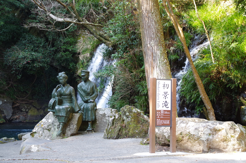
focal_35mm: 55
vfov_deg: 24.5
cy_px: 82
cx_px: 123
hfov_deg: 36.3
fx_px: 375
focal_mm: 37
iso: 400
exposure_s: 1/60
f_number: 5
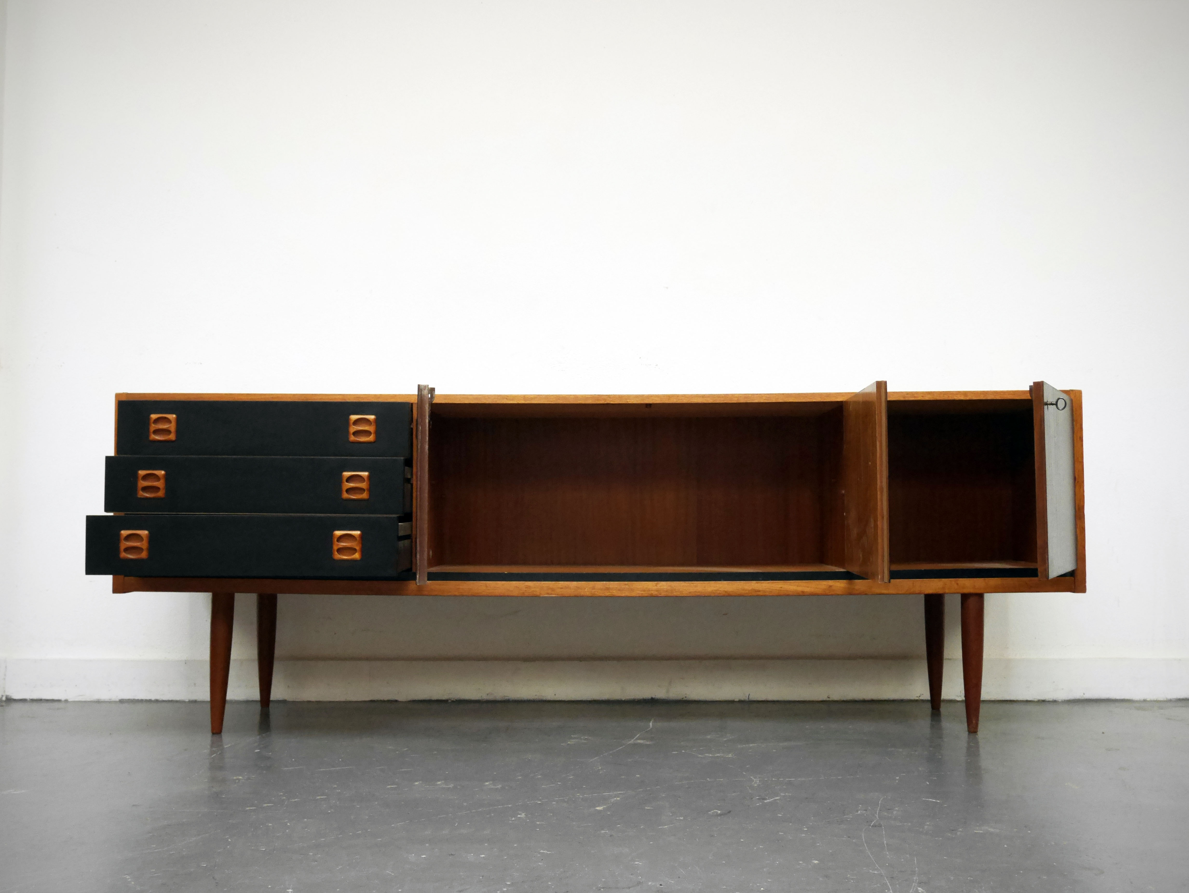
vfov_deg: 37.7
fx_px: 1306
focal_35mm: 38
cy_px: 446
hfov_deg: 49.0
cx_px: 594
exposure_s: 1/60
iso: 2500
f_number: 5.6
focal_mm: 19
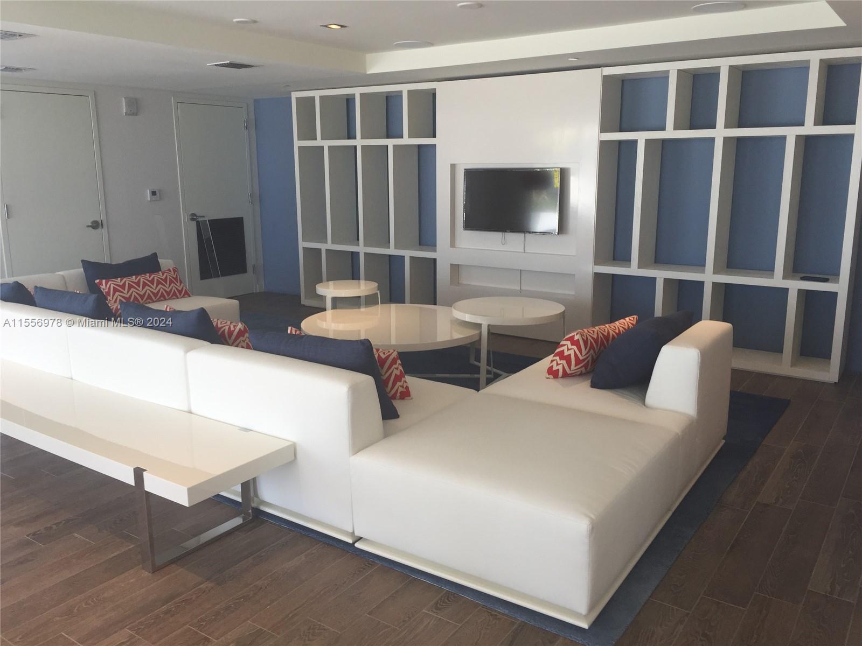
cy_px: 323
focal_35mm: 29
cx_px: 431
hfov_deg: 61.7
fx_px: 722
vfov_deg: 48.2
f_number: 2.2
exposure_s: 1/60
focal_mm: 4.15
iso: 40
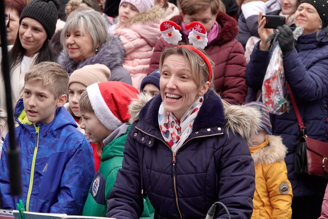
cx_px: 164
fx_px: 1449
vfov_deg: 8.6
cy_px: 110
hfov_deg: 12.9
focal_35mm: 159
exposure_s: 1/160
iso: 200
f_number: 4
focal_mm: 58.29
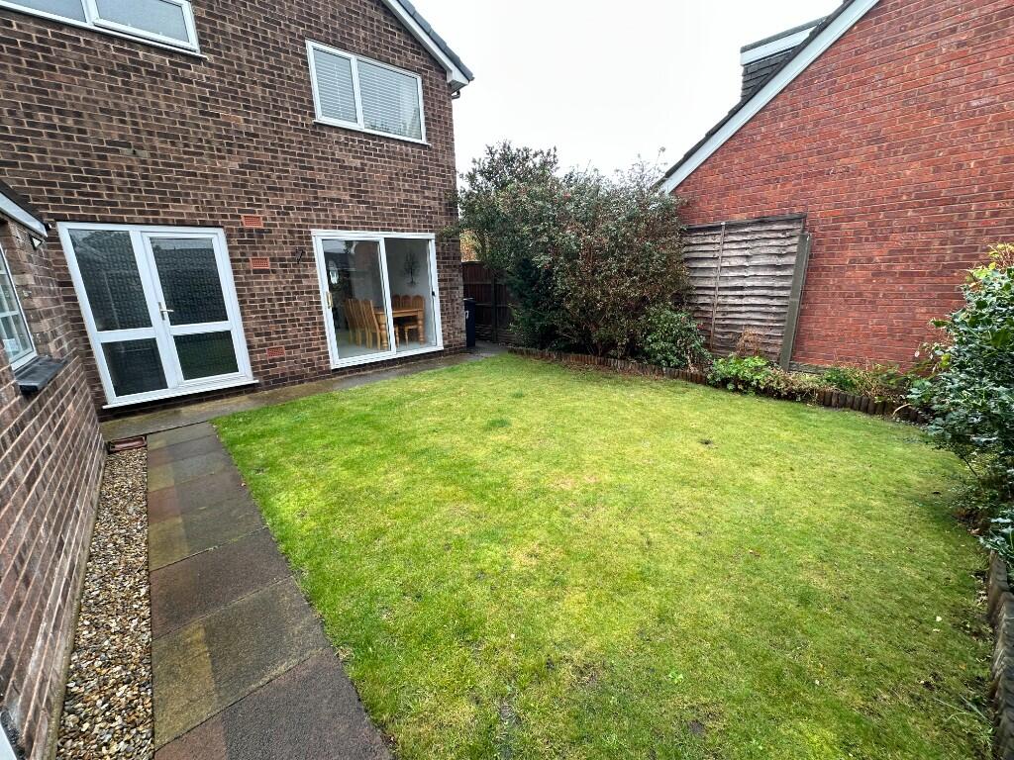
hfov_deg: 102.1
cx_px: 507
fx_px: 410
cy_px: 380
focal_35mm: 14
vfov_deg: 85.7
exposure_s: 1/99
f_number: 2.2
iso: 50
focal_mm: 2.22
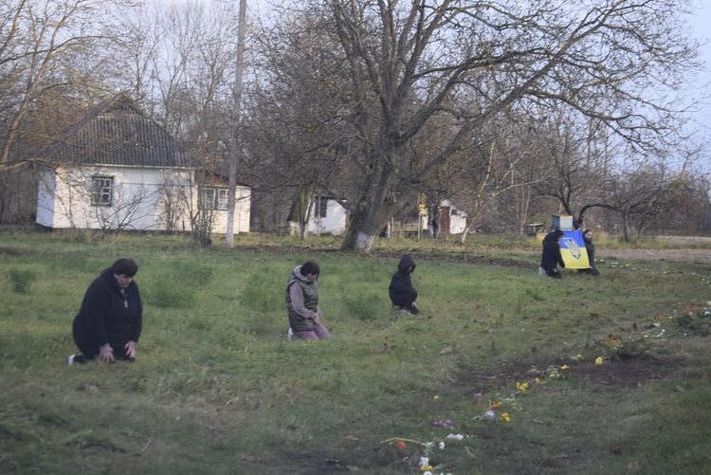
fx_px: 1630
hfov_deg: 24.6
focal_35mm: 82
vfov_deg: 16.6
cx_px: 356
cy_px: 238
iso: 400
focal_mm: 55
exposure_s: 1/125
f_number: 6.3
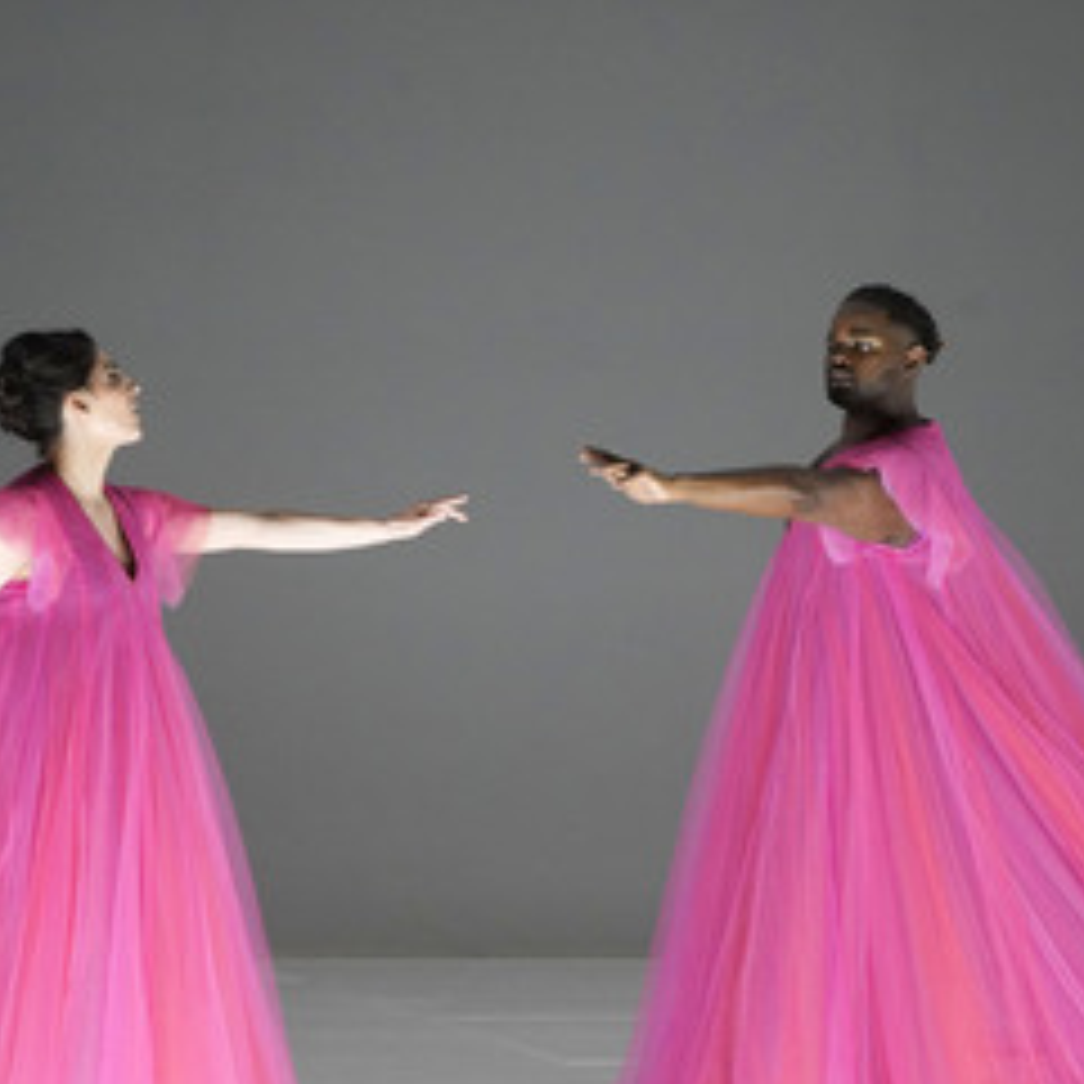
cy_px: 621
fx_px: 11266
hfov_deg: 5.5
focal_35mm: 318
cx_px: 609
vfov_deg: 5.5
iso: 6400
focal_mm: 200
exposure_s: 1/50
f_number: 5.6
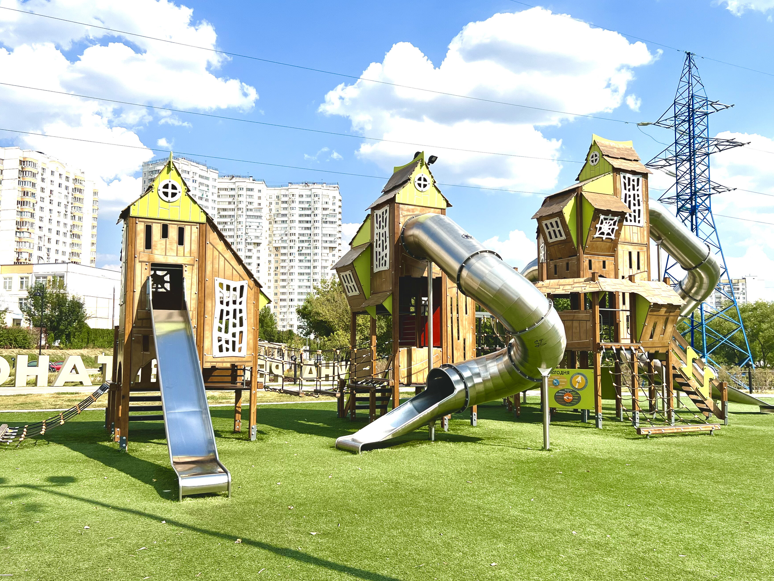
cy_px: 288
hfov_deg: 60.0
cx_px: 392
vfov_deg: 46.8
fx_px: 671
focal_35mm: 30
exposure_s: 1/6579
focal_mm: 5.7
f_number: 1.5
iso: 50
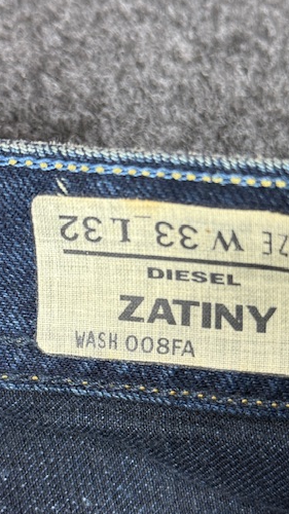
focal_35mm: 67
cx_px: 169
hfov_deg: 18.0
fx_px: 913
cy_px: 267
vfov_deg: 31.4
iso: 160
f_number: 1.78
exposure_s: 1/50
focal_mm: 6.76
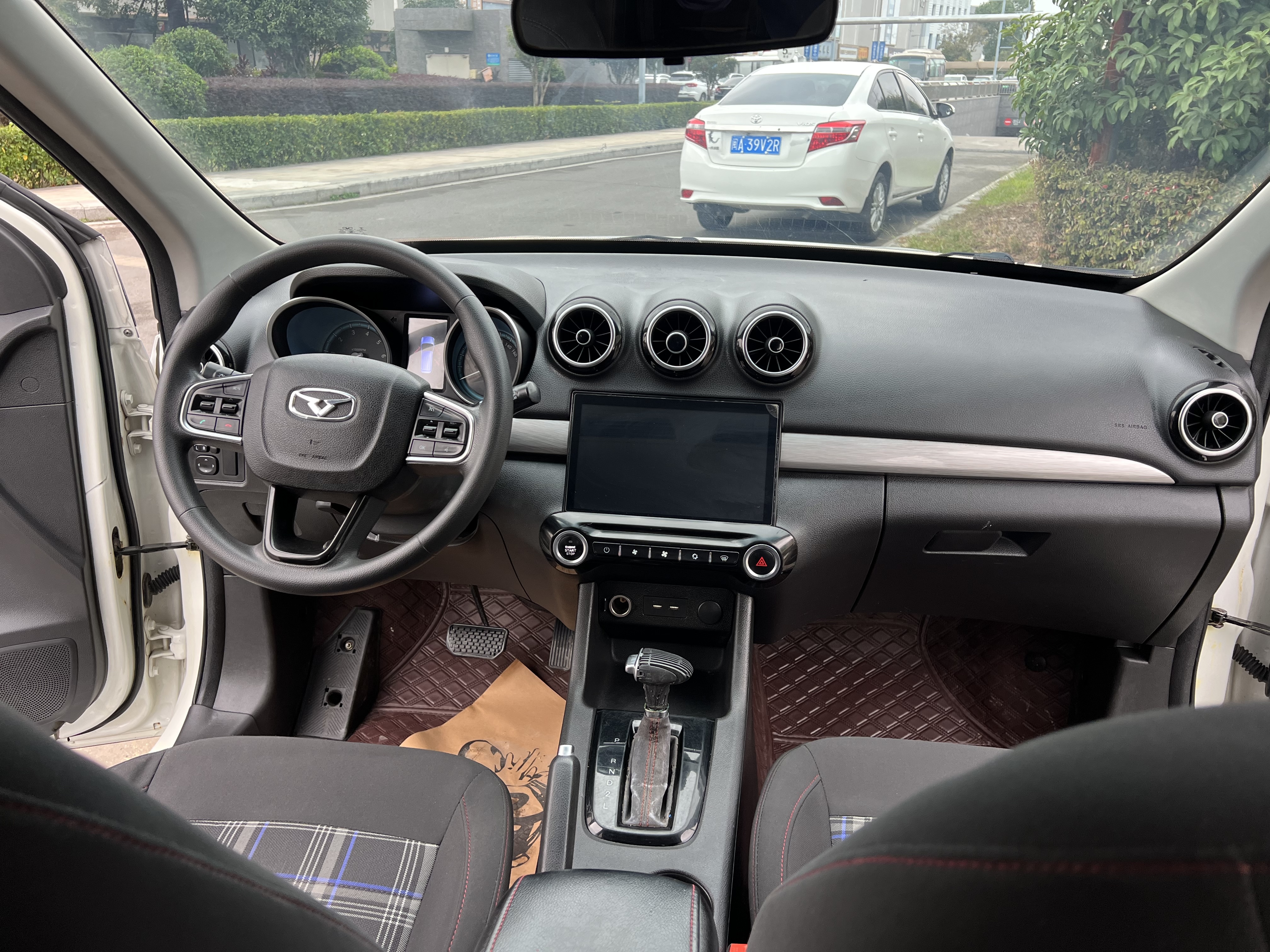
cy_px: 476
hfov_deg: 67.3
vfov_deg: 53.1
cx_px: 635
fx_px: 954
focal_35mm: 26
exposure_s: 1/121
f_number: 1.5
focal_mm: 5.7
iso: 80
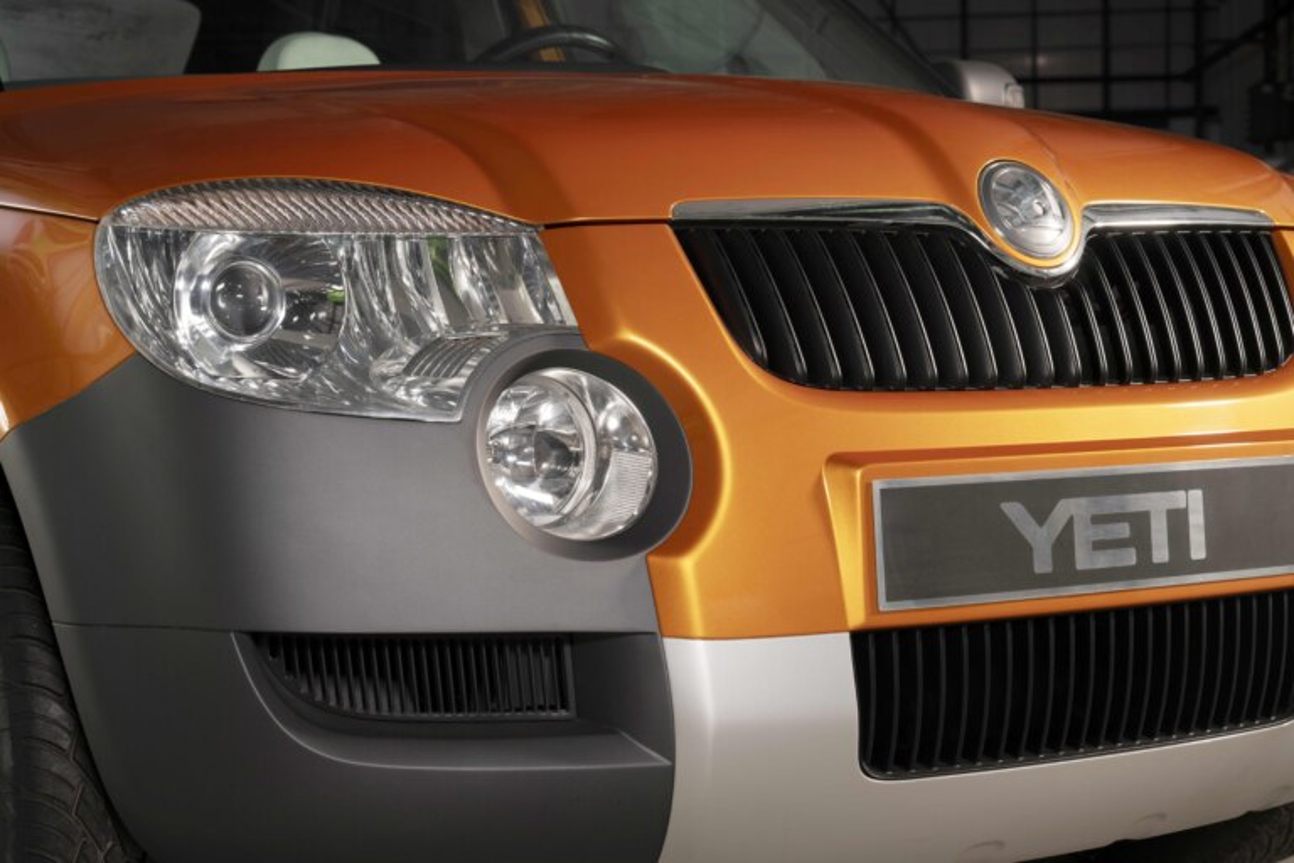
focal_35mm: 68
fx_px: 2444
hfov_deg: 29.7
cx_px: 647
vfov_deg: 20.0
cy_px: 432
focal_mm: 68
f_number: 10
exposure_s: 2
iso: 100
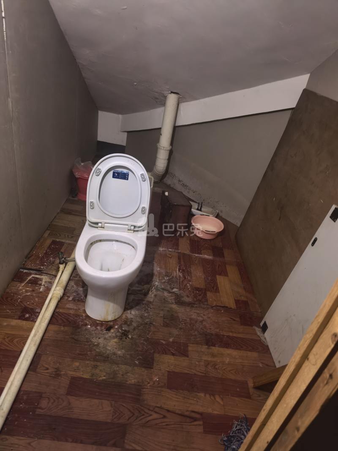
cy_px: 226
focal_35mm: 24
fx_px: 313
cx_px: 169
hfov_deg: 56.8
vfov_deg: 71.6
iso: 800
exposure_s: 1/25
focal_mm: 6.98
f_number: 1.4
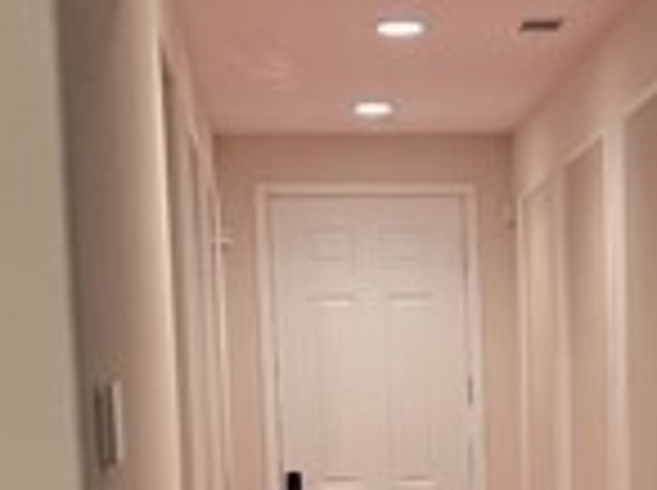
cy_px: 566
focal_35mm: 101
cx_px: 594
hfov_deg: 19.1
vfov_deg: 14.2
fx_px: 1914
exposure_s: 1/120
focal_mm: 6.3
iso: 200
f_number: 1.7
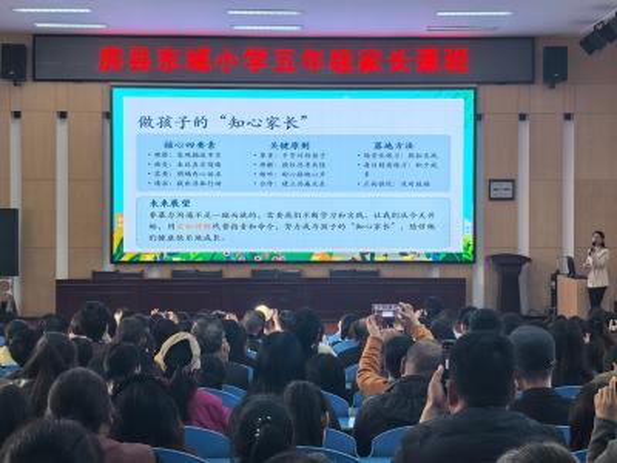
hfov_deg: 30.7
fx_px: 1123
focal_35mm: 63
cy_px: 232
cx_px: 308
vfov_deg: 23.3
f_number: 2
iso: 64
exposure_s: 1/100
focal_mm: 6.98
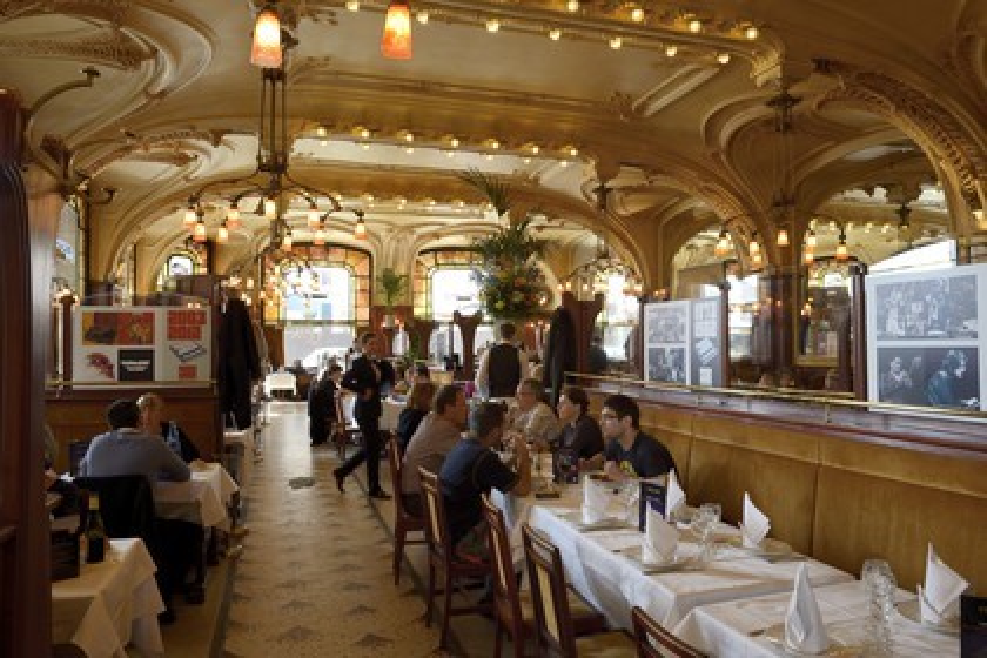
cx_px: 494
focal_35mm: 24
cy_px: 329
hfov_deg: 73.7
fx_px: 658
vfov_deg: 53.1
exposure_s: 1/40
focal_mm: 24
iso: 800
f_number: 11
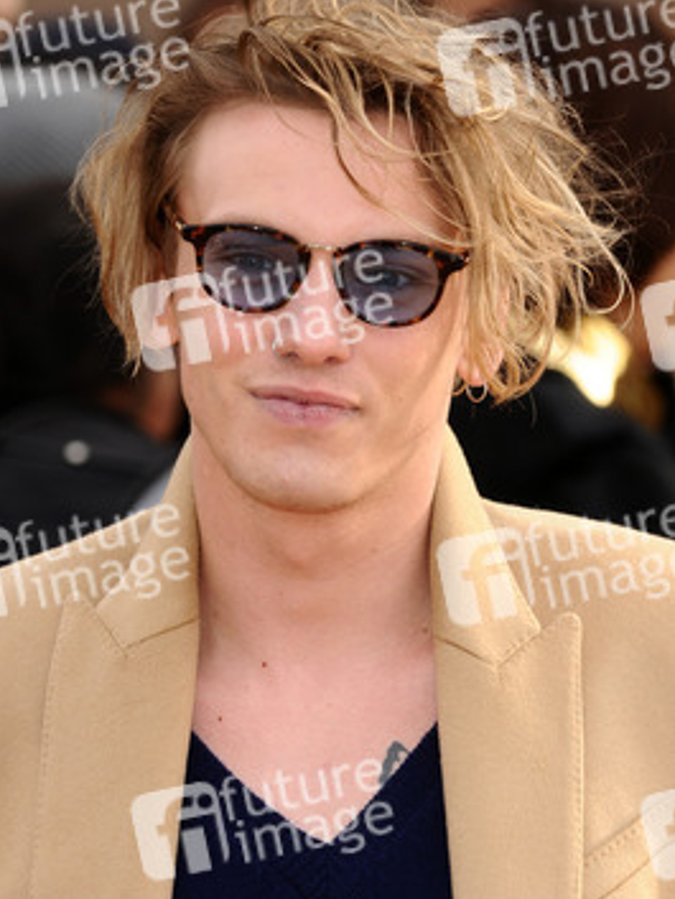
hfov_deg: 4.9
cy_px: 438
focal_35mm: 303
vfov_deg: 6.5
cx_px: 338
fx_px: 7861
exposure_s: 1/250
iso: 200
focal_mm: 185
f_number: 5.6
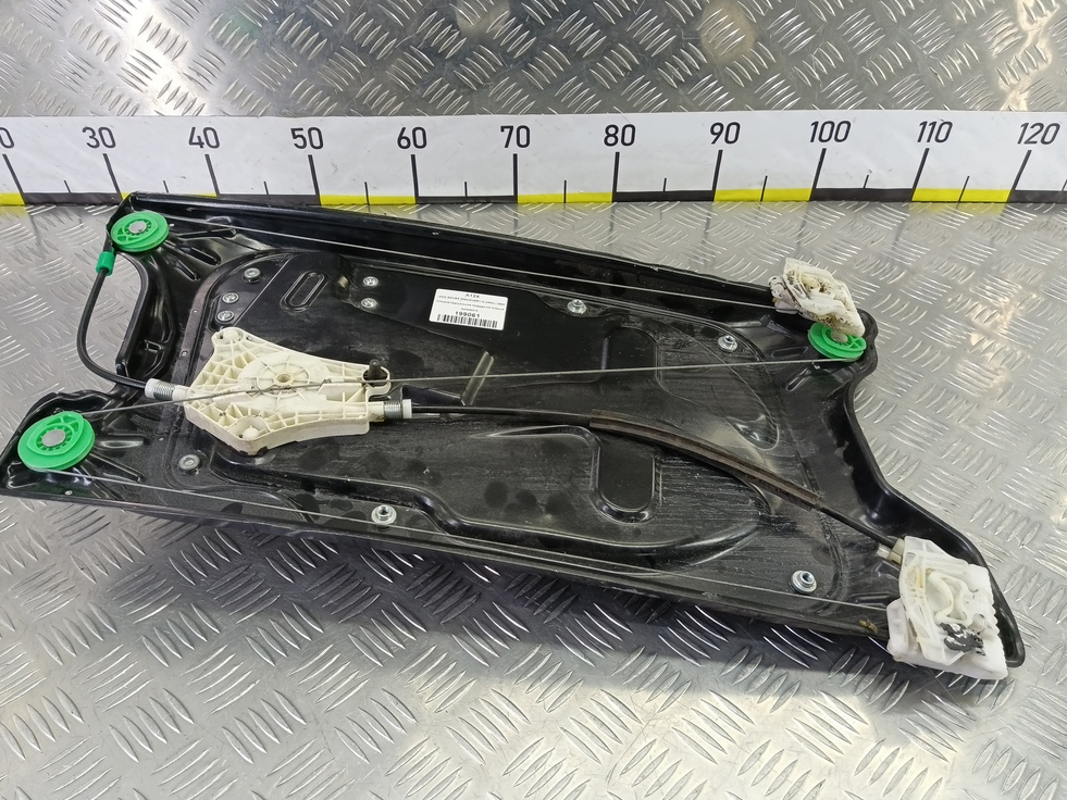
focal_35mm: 24
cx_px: 516
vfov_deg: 56.8
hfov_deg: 71.6
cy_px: 397
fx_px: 740
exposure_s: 1/50
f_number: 1.6
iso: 163
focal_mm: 4.11
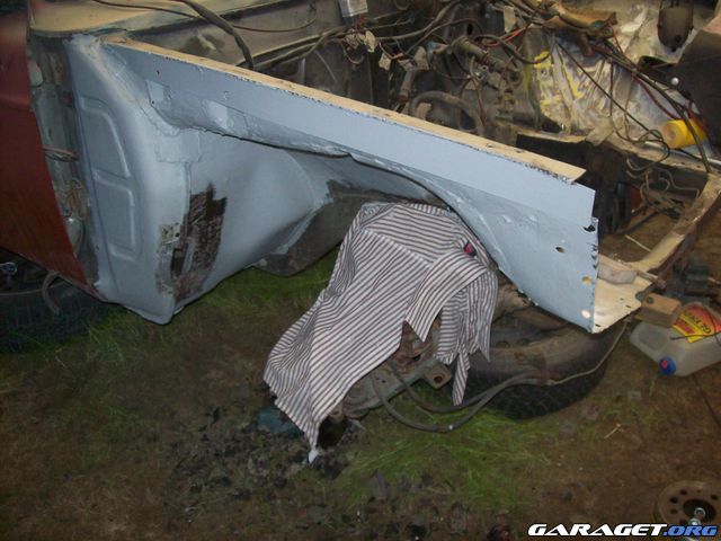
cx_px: 360
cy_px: 270
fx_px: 750
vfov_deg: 39.7
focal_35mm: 36
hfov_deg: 51.4
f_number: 2.7
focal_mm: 6
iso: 200
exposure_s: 1/64
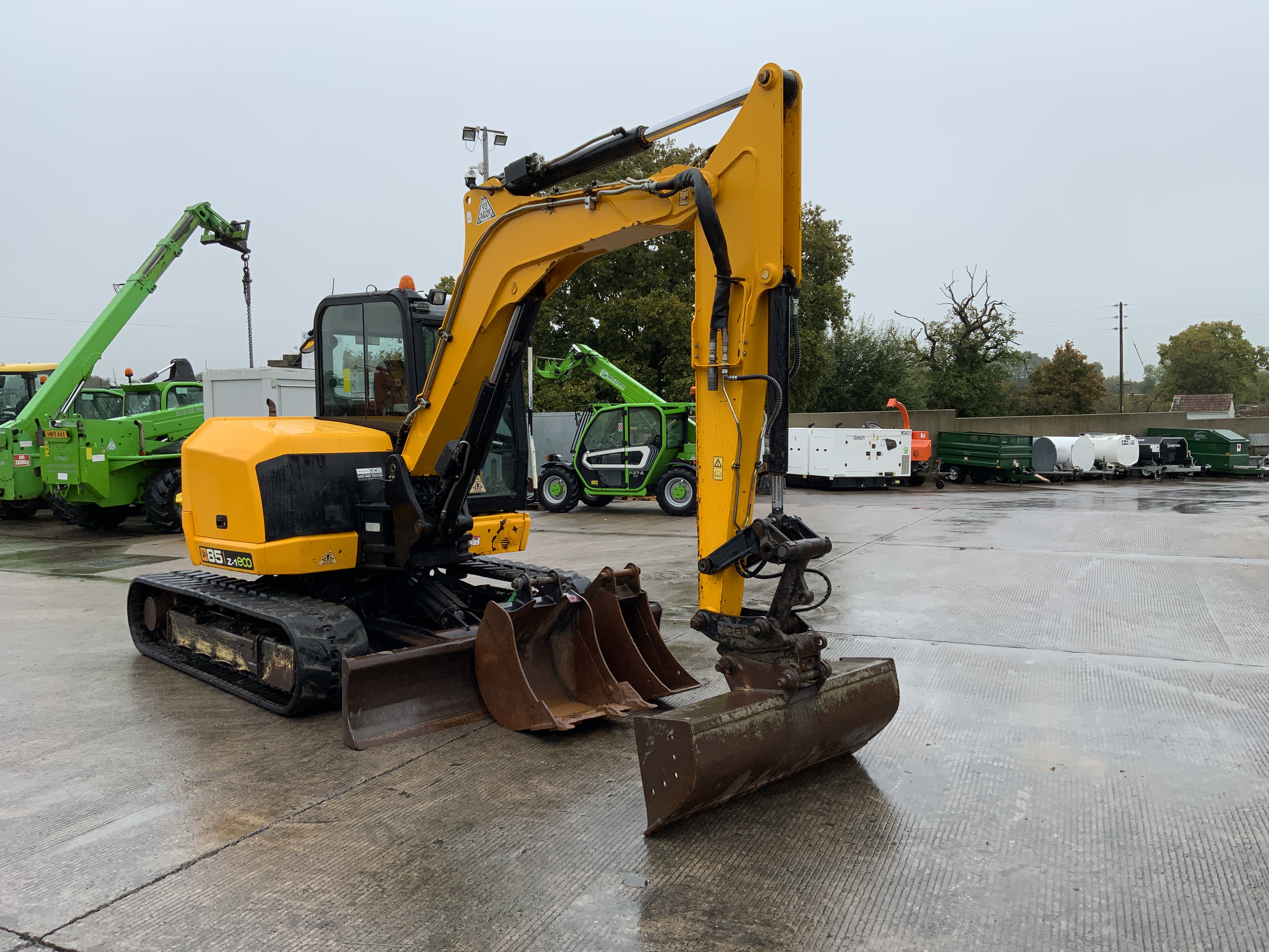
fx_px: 1063
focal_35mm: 29
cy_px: 476
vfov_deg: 48.2
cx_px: 634
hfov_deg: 61.7
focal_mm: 3
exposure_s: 1/469
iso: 16
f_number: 1.8
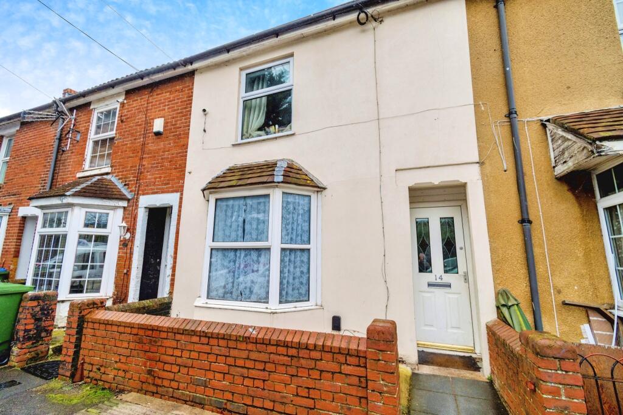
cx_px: 312
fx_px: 259
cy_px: 208
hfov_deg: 100.4
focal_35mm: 15
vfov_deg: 77.3
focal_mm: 10
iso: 400
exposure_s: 1/640
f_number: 7.1
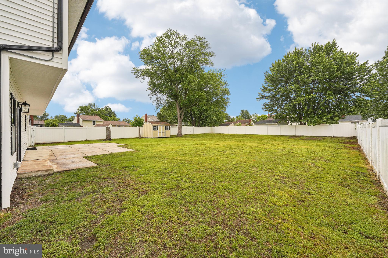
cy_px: 129
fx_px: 151
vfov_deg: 81.2
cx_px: 194
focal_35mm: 14
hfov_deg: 104.3
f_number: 8
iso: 500
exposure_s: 1/400
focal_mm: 14
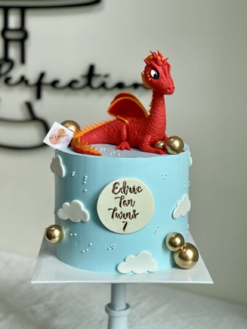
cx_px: 124
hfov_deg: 22.9
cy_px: 164
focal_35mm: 64
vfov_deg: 30.3
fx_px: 609
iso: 20
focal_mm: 7.5
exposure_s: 1/100
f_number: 2.2
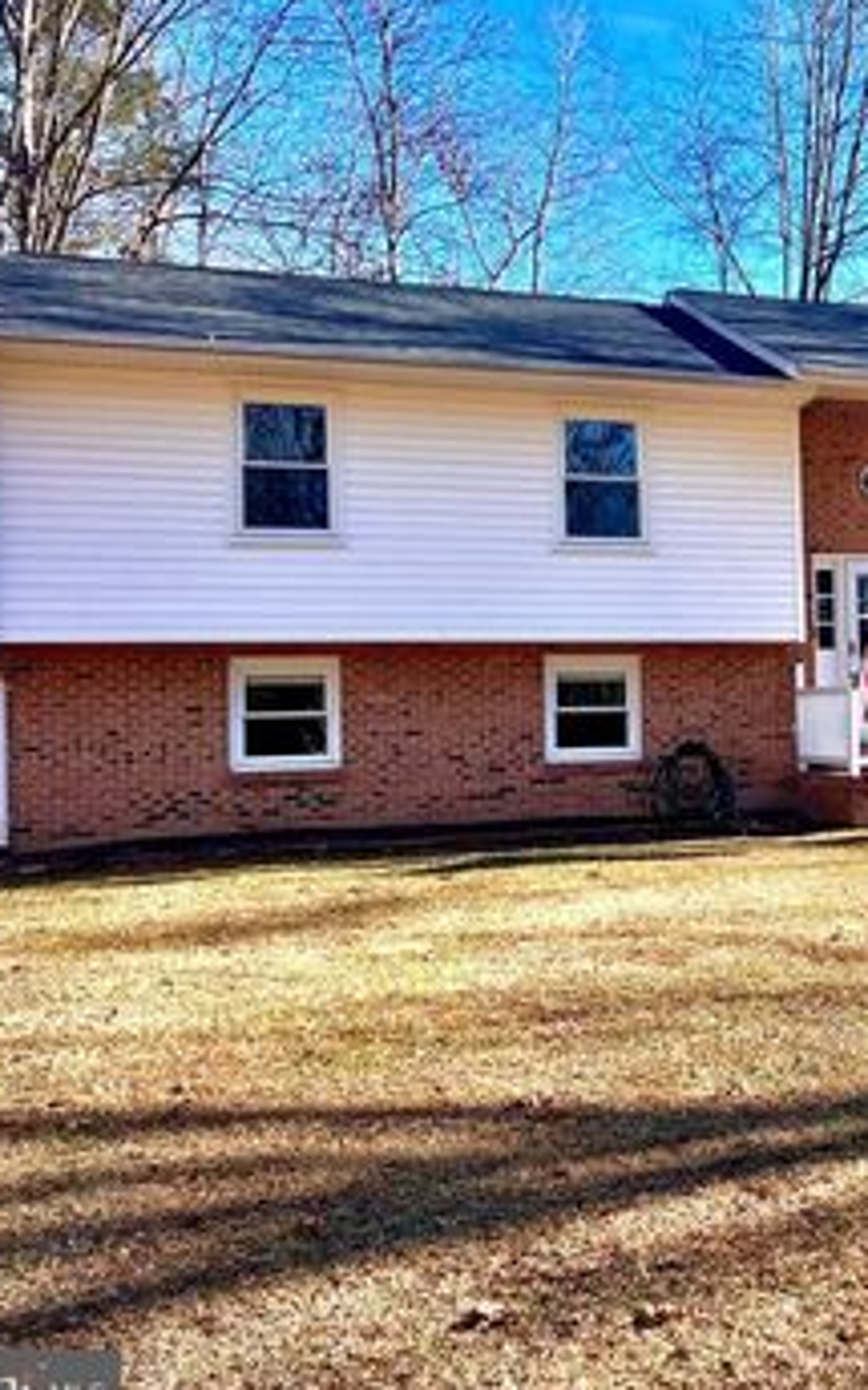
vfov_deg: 49.3
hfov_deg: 29.7
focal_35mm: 40
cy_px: 673
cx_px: 884
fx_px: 1514
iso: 50
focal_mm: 5.7
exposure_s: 1/1377
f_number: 1.5
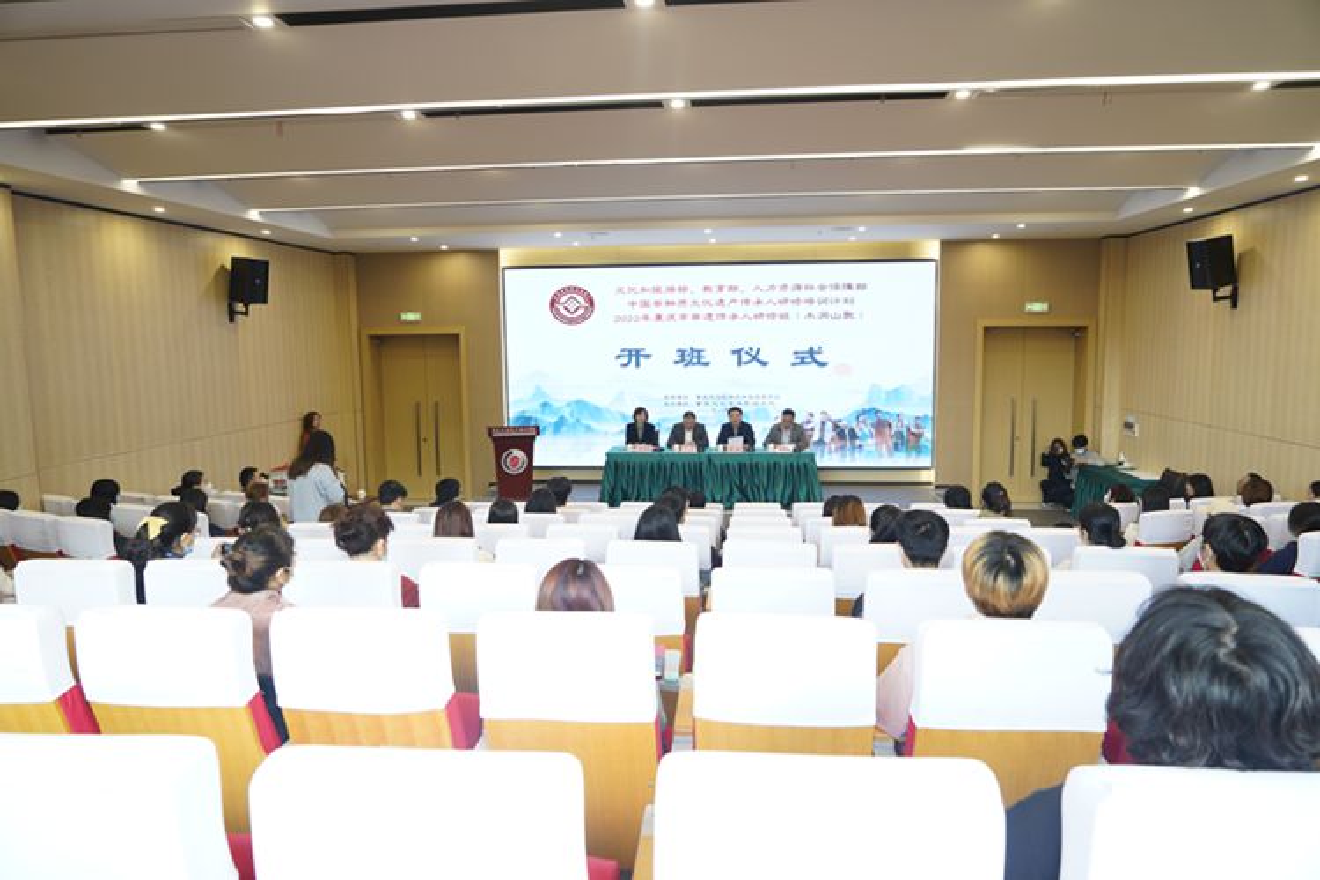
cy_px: 440
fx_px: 880
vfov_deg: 53.1
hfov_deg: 73.7
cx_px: 660
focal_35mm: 24
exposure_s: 1/50
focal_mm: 24
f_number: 4
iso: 640
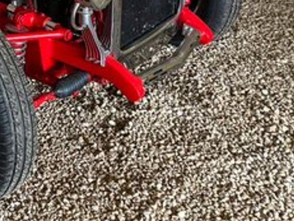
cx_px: -72
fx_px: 603
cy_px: -73
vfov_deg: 19.1
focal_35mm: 71
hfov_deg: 24.4
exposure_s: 1/60
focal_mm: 5.96
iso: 400
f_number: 1.6
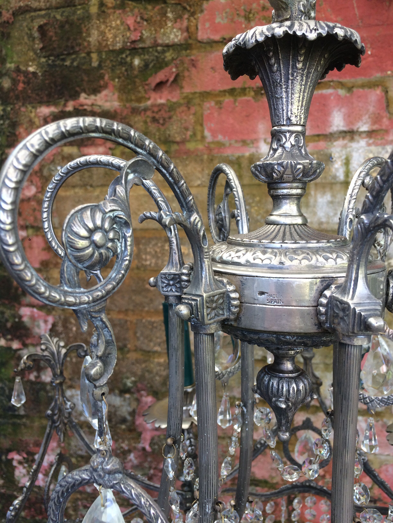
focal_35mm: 29
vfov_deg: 61.7
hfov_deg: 48.2
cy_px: 262
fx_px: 439
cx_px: 196
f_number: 2.2
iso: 40
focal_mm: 4.15
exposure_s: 1/50
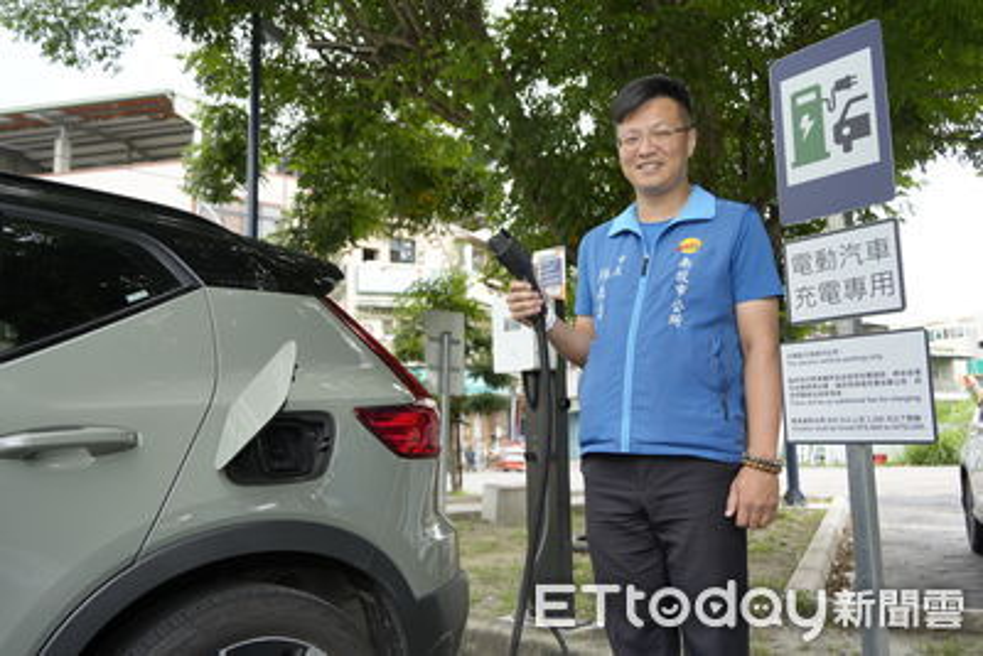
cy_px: 328
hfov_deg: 65.5
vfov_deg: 46.4
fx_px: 765
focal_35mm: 28
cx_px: 492
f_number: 4
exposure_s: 1/160
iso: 160
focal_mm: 28
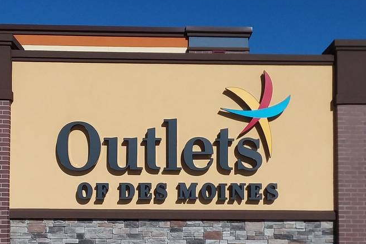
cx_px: 178
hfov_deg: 51.9
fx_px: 376
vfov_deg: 35.9
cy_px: 142
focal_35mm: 37
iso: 40
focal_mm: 2.47
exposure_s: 1/3470
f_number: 1.9
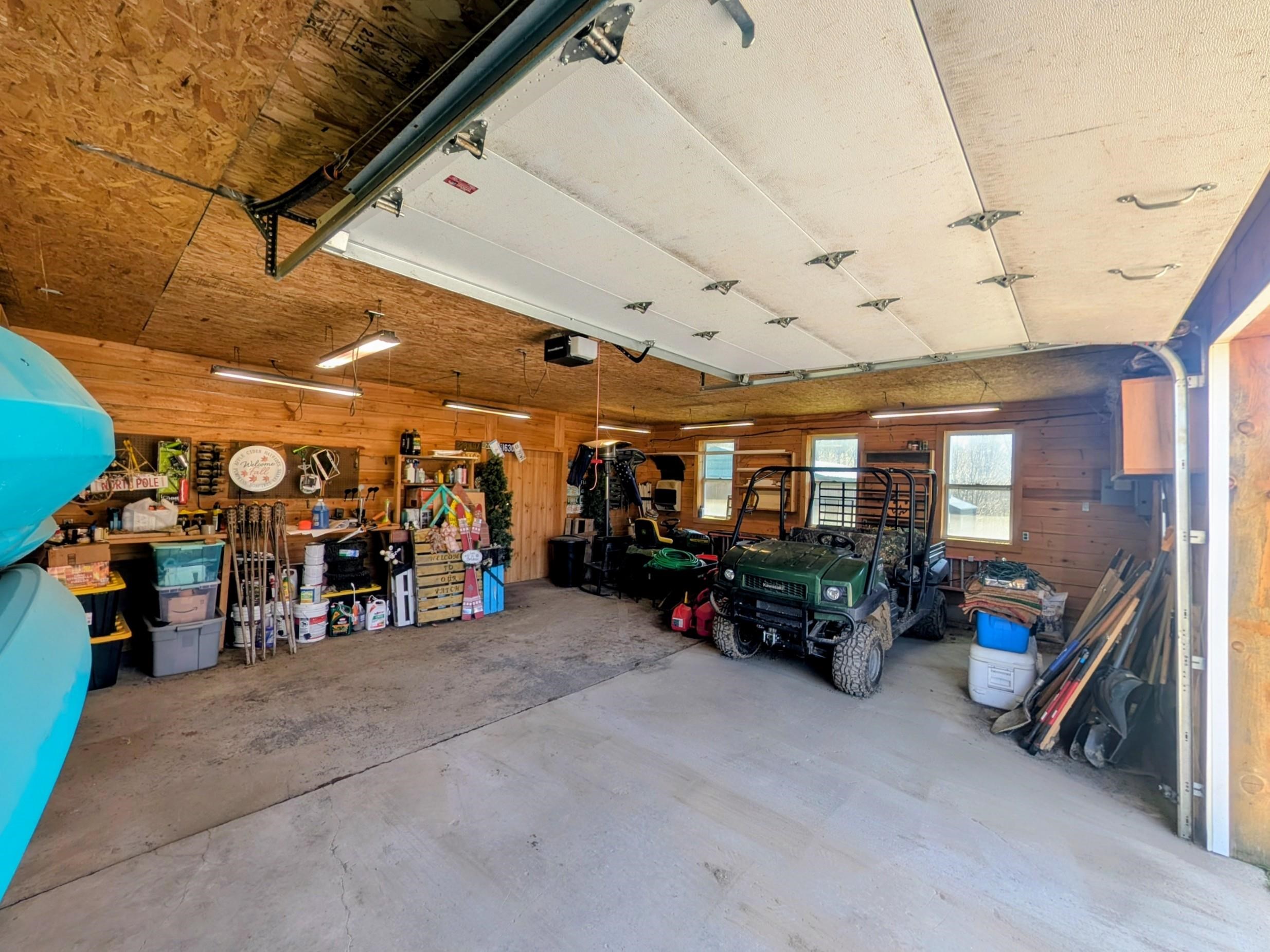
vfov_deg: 94.5
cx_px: 635
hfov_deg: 110.5
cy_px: 476
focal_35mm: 12
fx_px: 440
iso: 85
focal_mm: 2.02
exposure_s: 1/265
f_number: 1.7
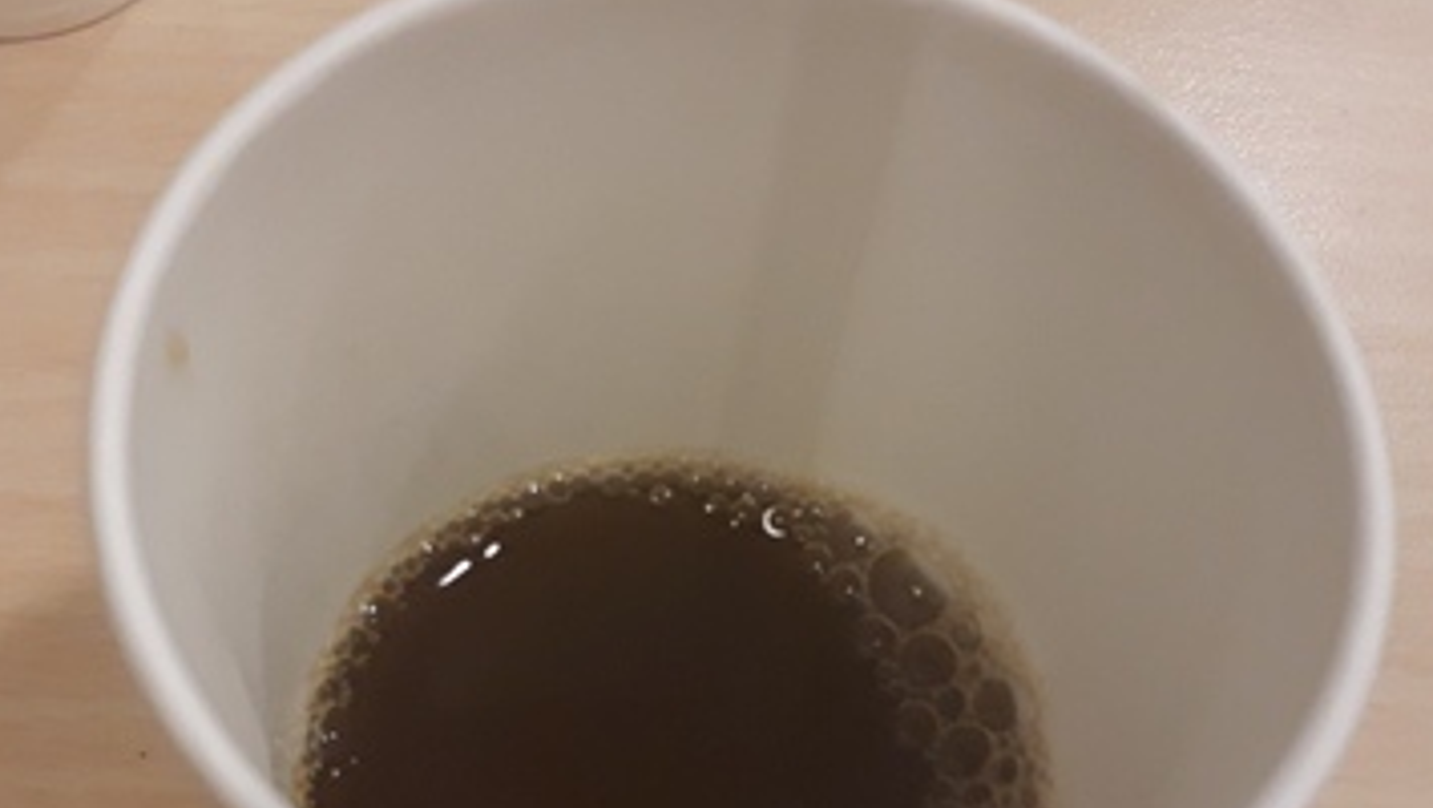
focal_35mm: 53
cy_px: 574
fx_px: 2015
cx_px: 670
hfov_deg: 39.1
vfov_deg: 22.5
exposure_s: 1/30
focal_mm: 3.71
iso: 160
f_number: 1.7
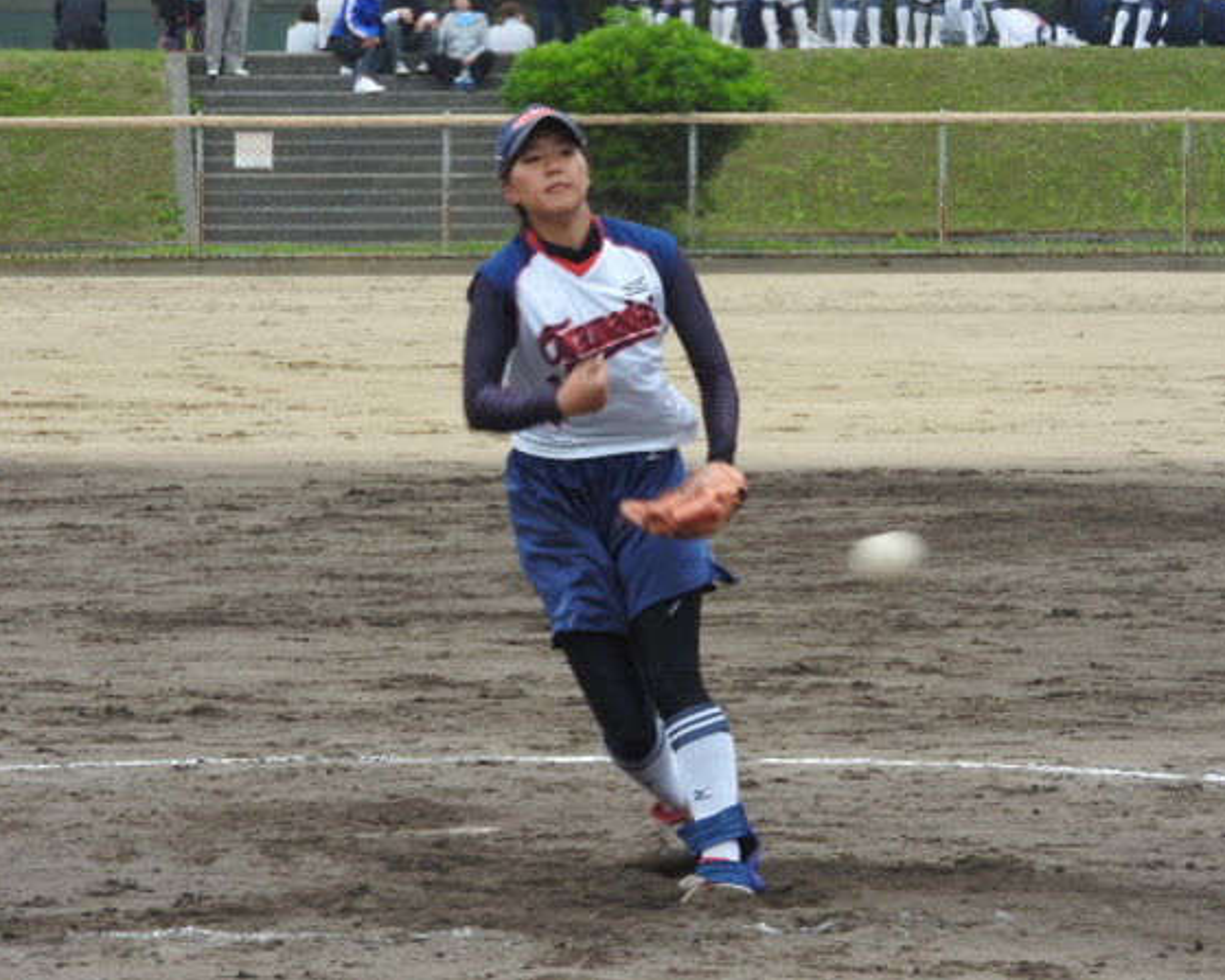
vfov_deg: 5.9
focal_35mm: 262
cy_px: 489
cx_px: 633
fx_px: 9497
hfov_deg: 7.4
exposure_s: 1/200
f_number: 5.5
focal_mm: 44.8
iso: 100
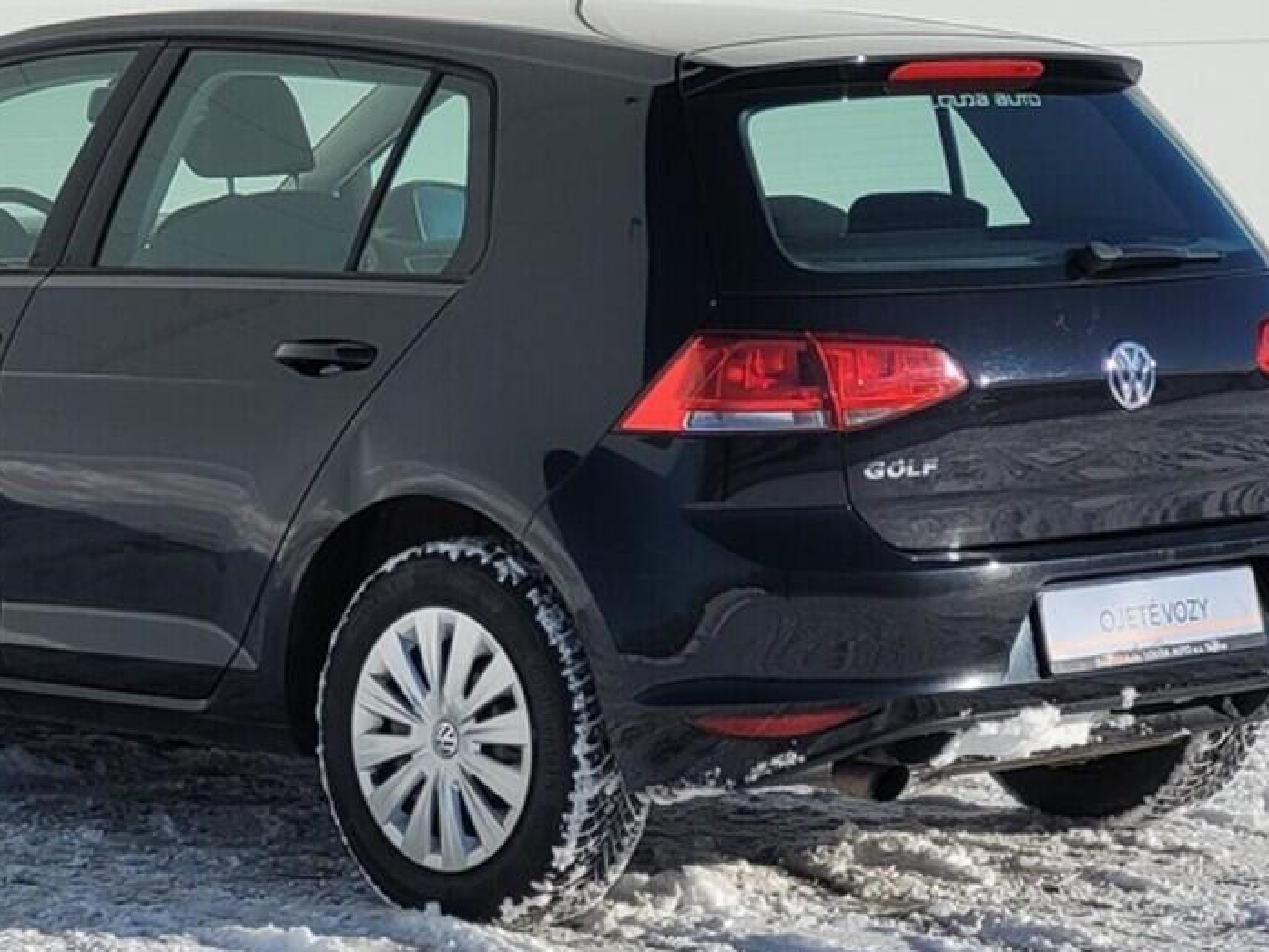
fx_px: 5757
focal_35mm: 157
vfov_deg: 9.5
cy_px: 459
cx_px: 401
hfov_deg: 12.6
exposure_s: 1/1770
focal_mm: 7.12
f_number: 2.4
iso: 25
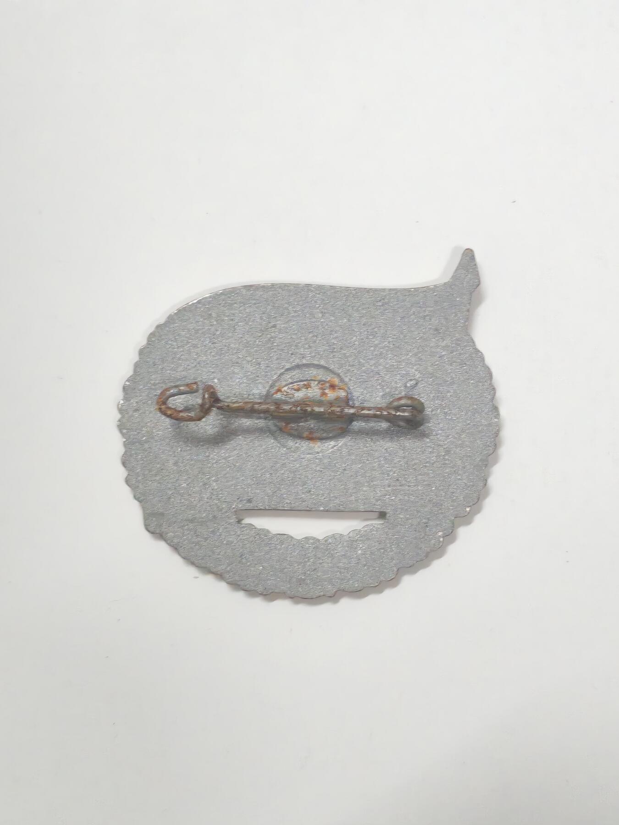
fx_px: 1621
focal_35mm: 68
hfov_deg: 21.6
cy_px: 412
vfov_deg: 28.6
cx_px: 310
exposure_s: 1/33
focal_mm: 5.52
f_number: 1.95
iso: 1000
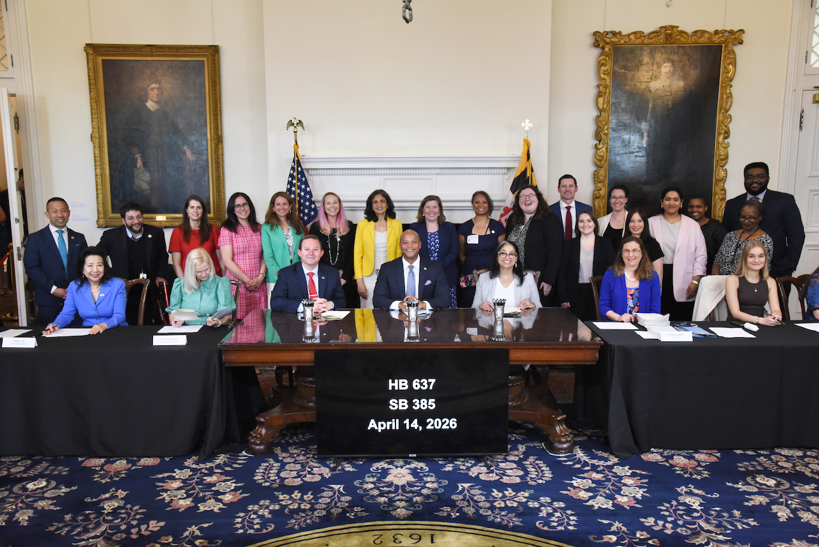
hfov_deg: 58.7
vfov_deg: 41.2
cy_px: 274
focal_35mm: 32
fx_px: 728
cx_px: 410
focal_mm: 32
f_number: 5.6
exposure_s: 1/125
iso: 3200
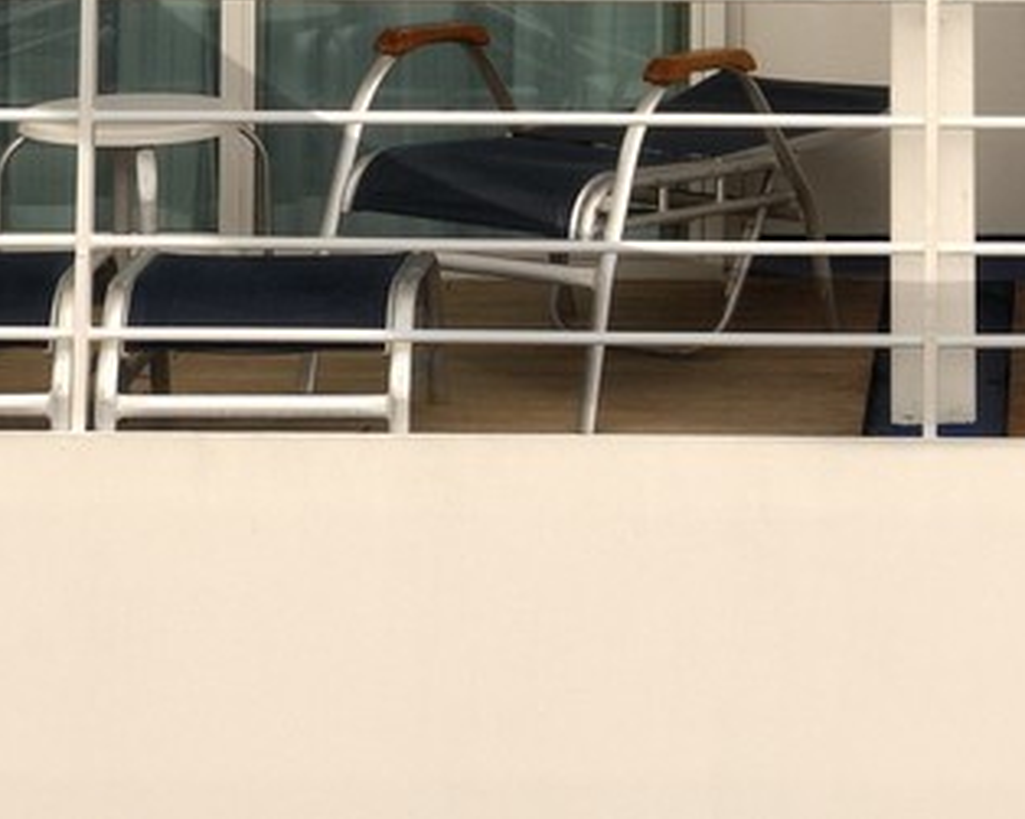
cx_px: 930
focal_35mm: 172
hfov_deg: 11.2
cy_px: -917
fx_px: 5216
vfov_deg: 8.4
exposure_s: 1/60
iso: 100
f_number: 13
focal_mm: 24
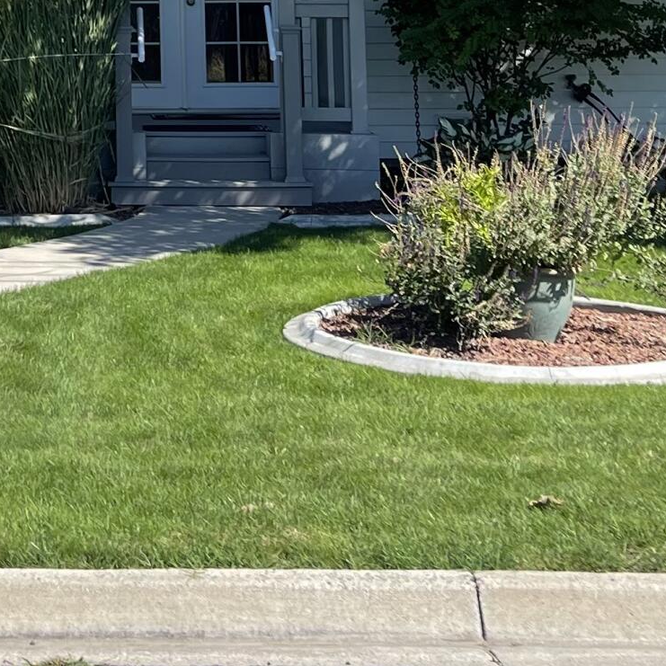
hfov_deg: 18.3
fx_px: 2024
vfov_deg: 16.9
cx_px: 35
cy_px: -342
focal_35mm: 93
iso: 32
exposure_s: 1/1689
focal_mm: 5.1
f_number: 1.6
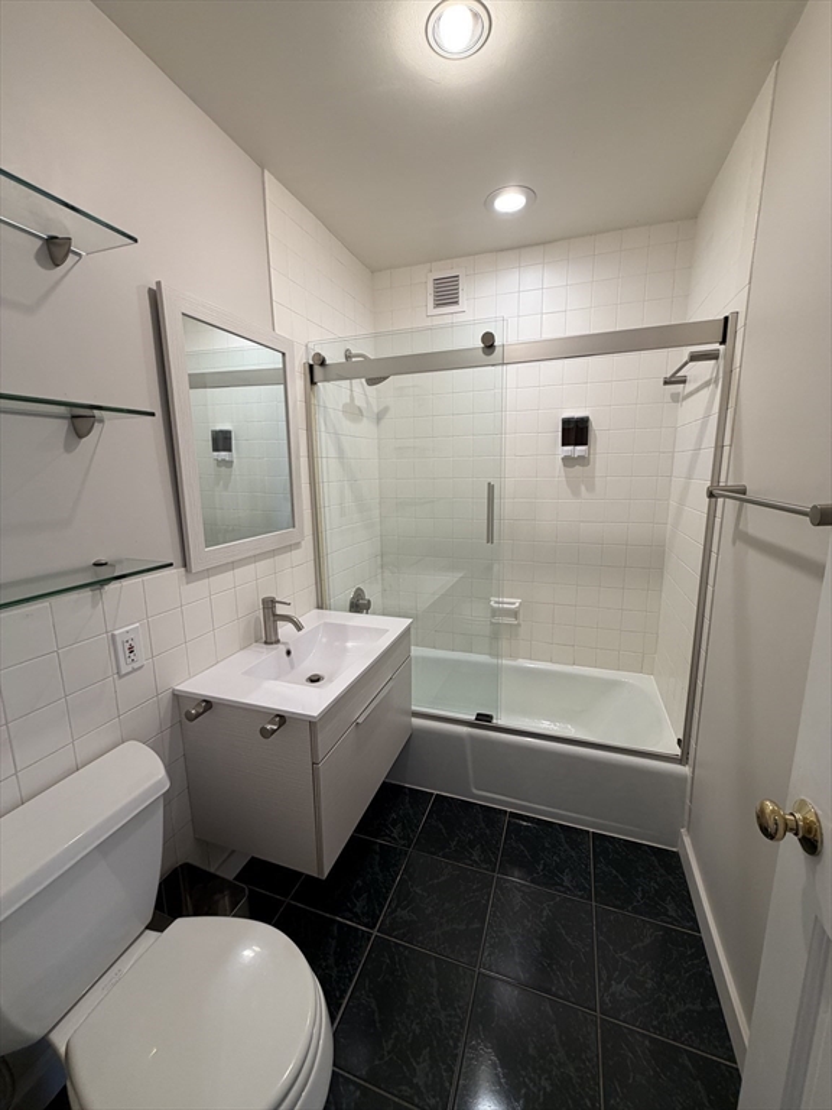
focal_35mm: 14
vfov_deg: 102.1
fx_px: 449
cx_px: 416
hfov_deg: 85.7
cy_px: 555
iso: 80
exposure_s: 1/62
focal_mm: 2.22
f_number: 2.2
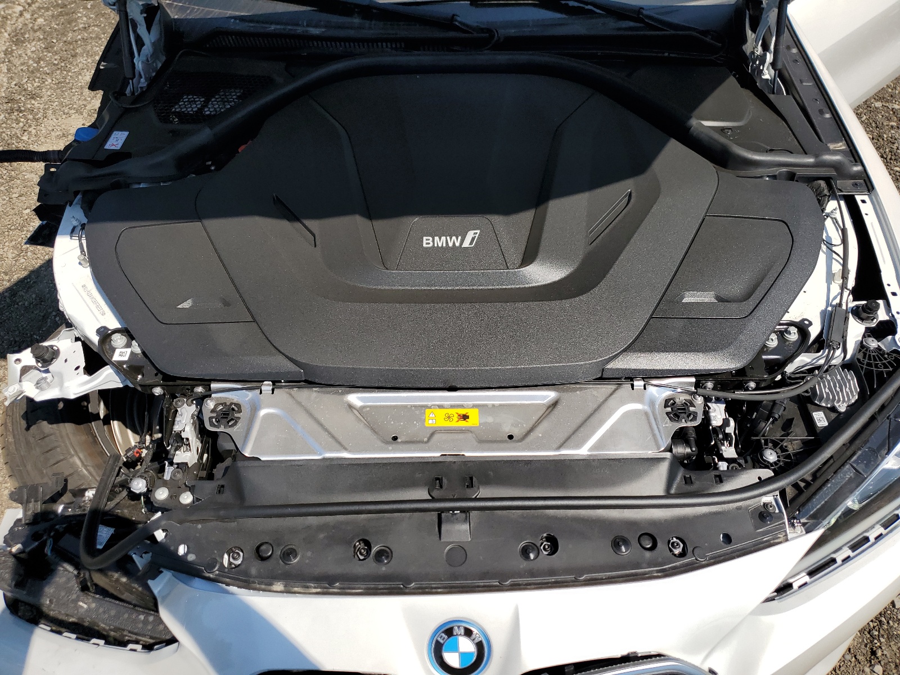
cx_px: 450
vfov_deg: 53.1
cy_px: 338
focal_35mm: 26
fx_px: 676
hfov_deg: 67.3
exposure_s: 1/3333
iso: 50
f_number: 1.5
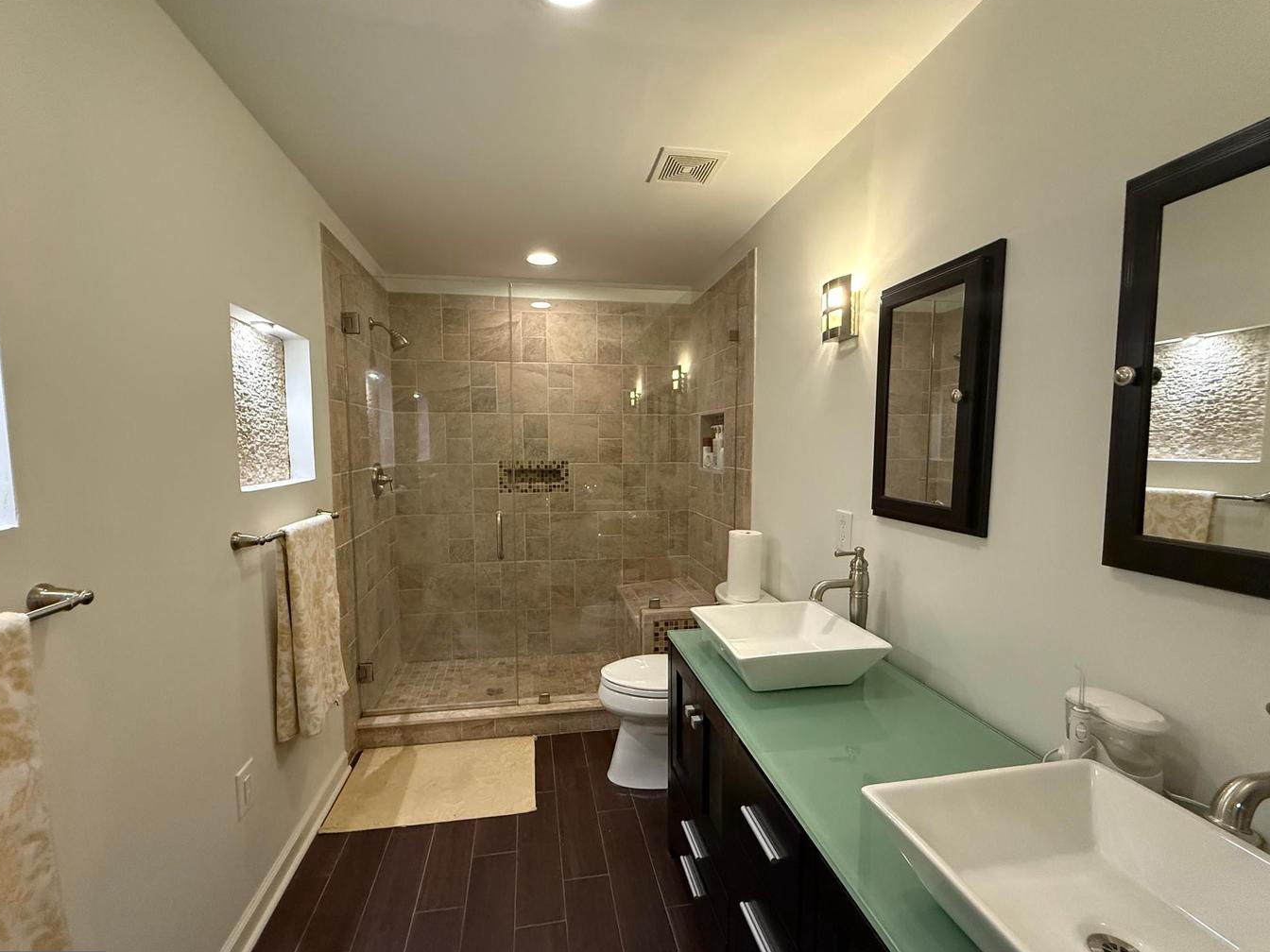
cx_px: 620
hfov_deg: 98.2
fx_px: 550
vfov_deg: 81.7
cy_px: 496
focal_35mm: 15
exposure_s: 1/60
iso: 800
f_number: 2.2
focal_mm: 2.22
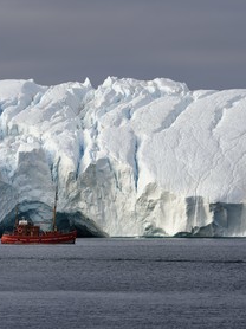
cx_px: 155
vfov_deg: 4.9
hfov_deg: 3.6
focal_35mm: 407
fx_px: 3862
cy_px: 164
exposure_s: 1/400
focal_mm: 280
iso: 200
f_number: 9
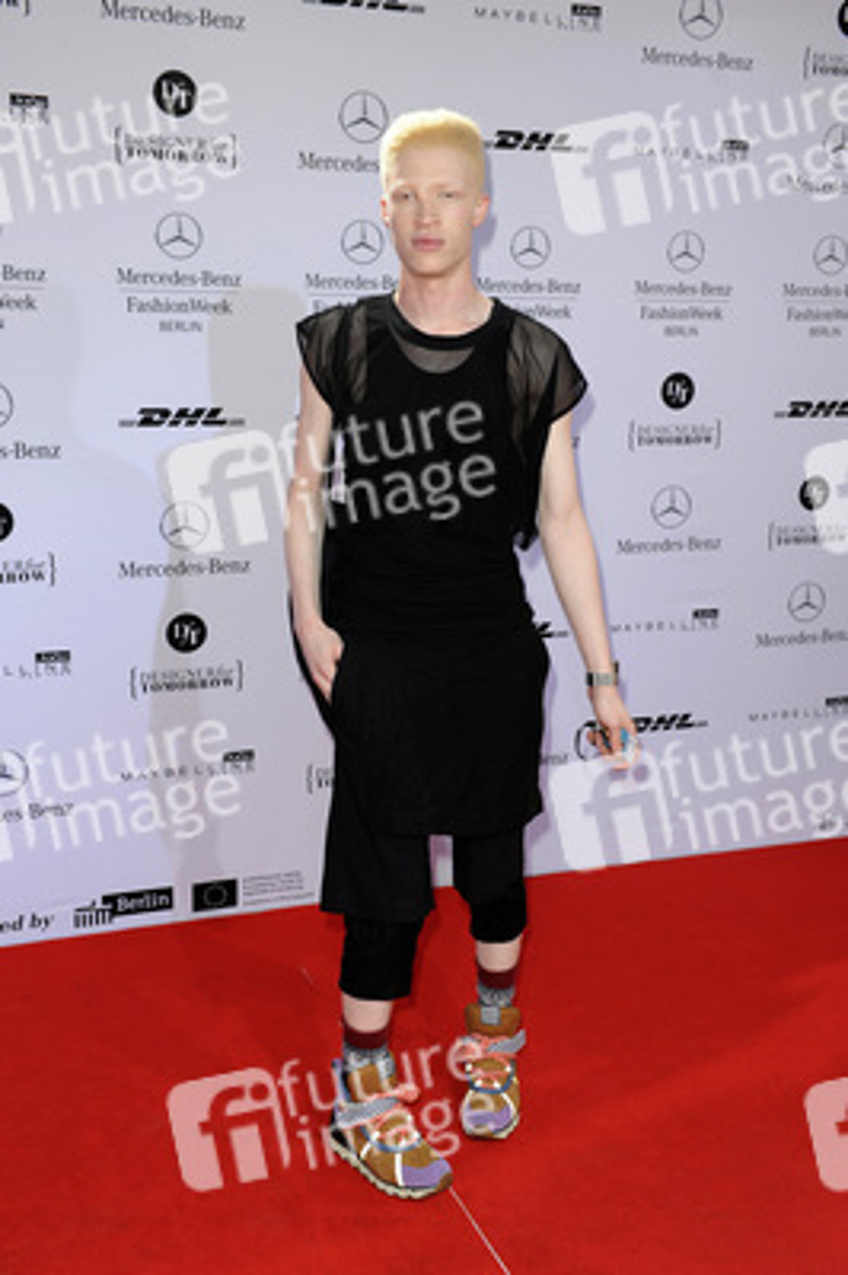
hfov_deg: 31.8
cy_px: 638
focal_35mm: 42
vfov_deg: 46.4
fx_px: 1486
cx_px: 424
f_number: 5.6
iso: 500
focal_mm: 42
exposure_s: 1/200
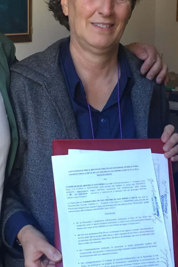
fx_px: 600
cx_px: 95
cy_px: 92
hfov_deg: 16.9
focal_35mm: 81
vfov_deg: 24.9
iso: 100
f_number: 2.2
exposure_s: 1/33
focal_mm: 4.15
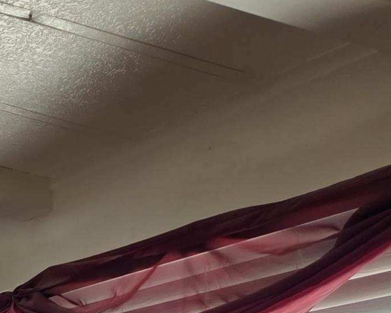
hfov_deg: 15.0
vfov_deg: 14.3
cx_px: -429
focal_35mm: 100
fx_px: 1157
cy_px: 487
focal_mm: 5.4
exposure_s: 1/143
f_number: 1.8
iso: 25
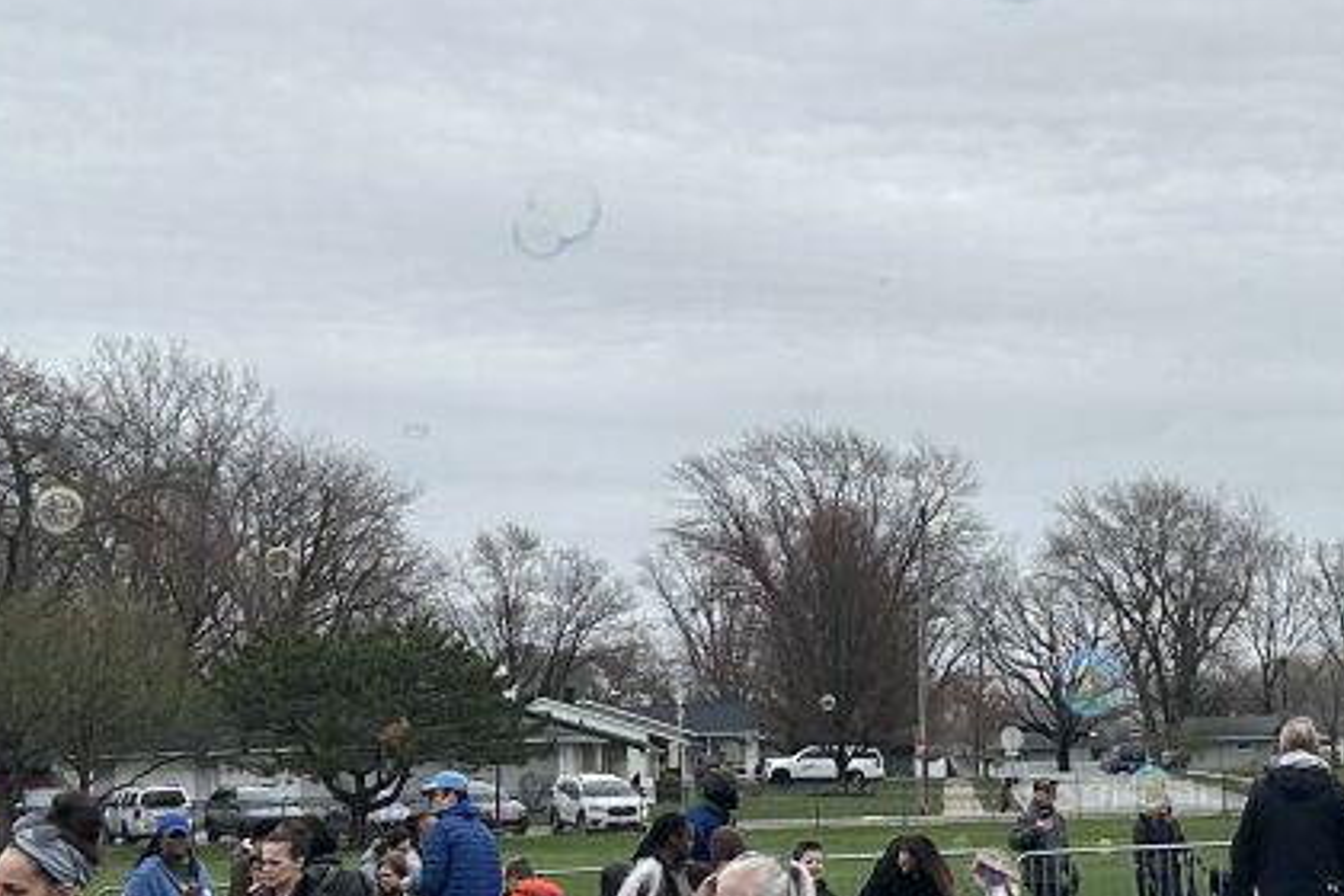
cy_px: 357
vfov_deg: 12.8
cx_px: 1184
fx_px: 3994
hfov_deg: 18.8
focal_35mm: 107
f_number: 1.5
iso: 50
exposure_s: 1/4630
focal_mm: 5.7
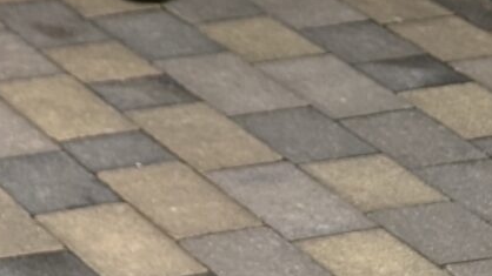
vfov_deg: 6.2
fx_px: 2178
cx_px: -687
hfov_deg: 10.9
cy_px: -754
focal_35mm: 167
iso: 48
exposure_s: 1/105
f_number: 1.89
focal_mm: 5.43
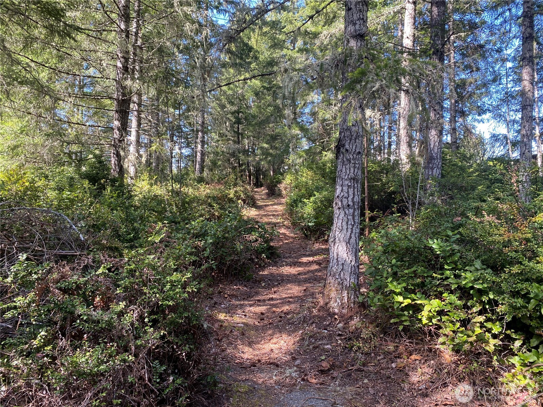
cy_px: 204
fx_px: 408
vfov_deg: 53.1
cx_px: 272
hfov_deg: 67.3
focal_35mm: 26
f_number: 1.8
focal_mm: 4.25
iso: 40
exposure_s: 1/121
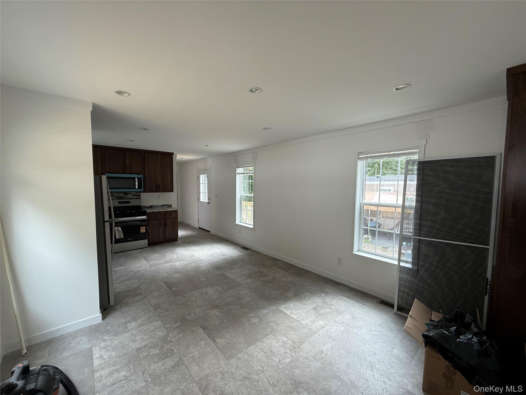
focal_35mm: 14
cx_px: 263
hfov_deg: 102.1
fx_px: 213
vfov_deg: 85.7
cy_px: 198
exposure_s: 1/99
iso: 100
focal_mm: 2.22
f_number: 2.2
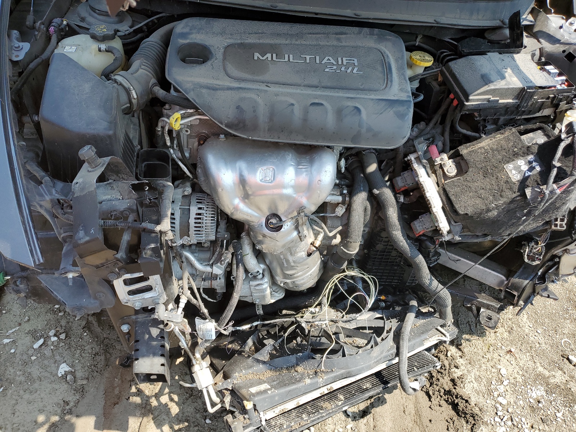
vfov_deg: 53.1
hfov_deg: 67.3
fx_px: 433
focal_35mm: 26
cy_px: 216
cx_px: 288
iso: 50
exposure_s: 1/1111
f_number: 1.5
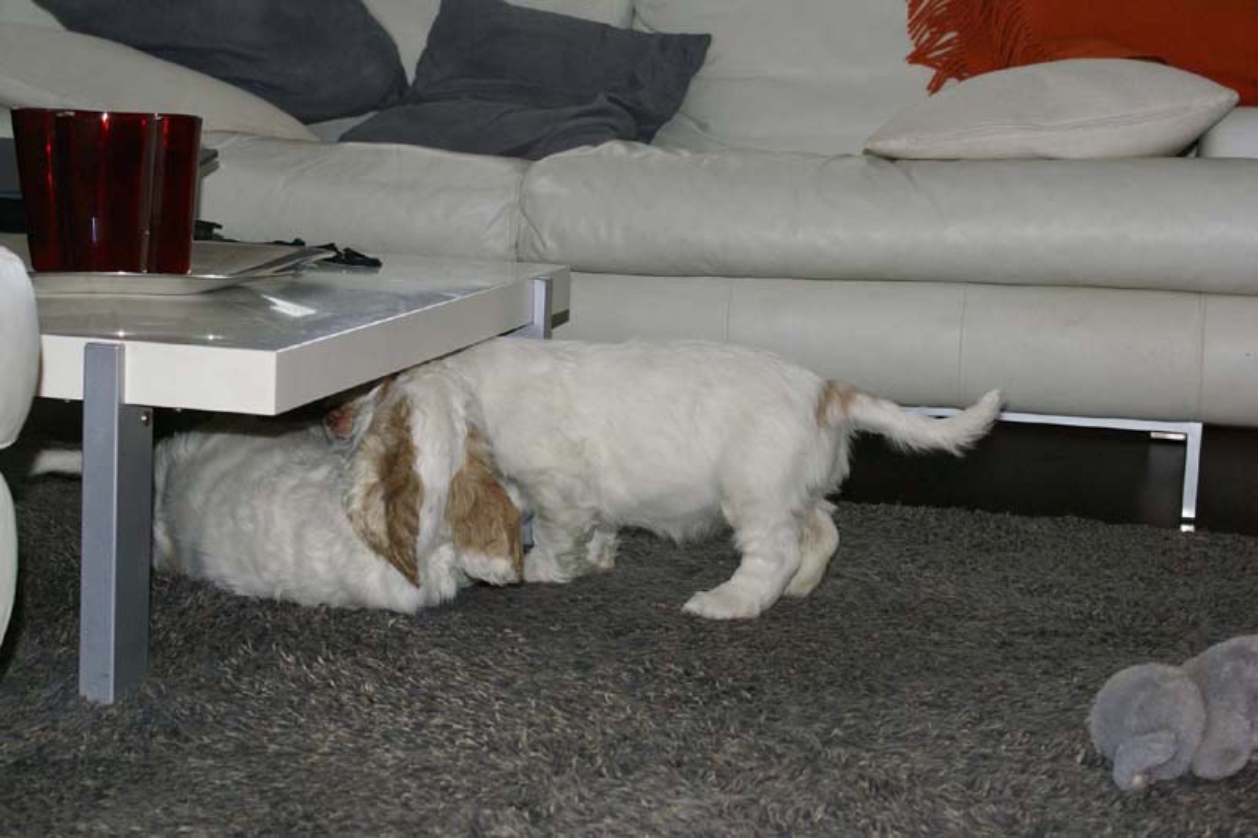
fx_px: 2620
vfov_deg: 18.2
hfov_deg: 27.0
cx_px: 629
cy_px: 419
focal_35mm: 75
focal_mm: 50
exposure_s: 1/80
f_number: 5.6
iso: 400
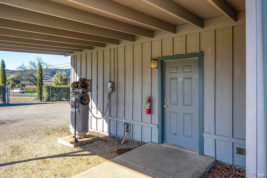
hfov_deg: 73.7
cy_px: 89
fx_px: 178
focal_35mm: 24
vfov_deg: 53.1
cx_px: 134
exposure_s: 1/60
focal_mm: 24
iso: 320
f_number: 11
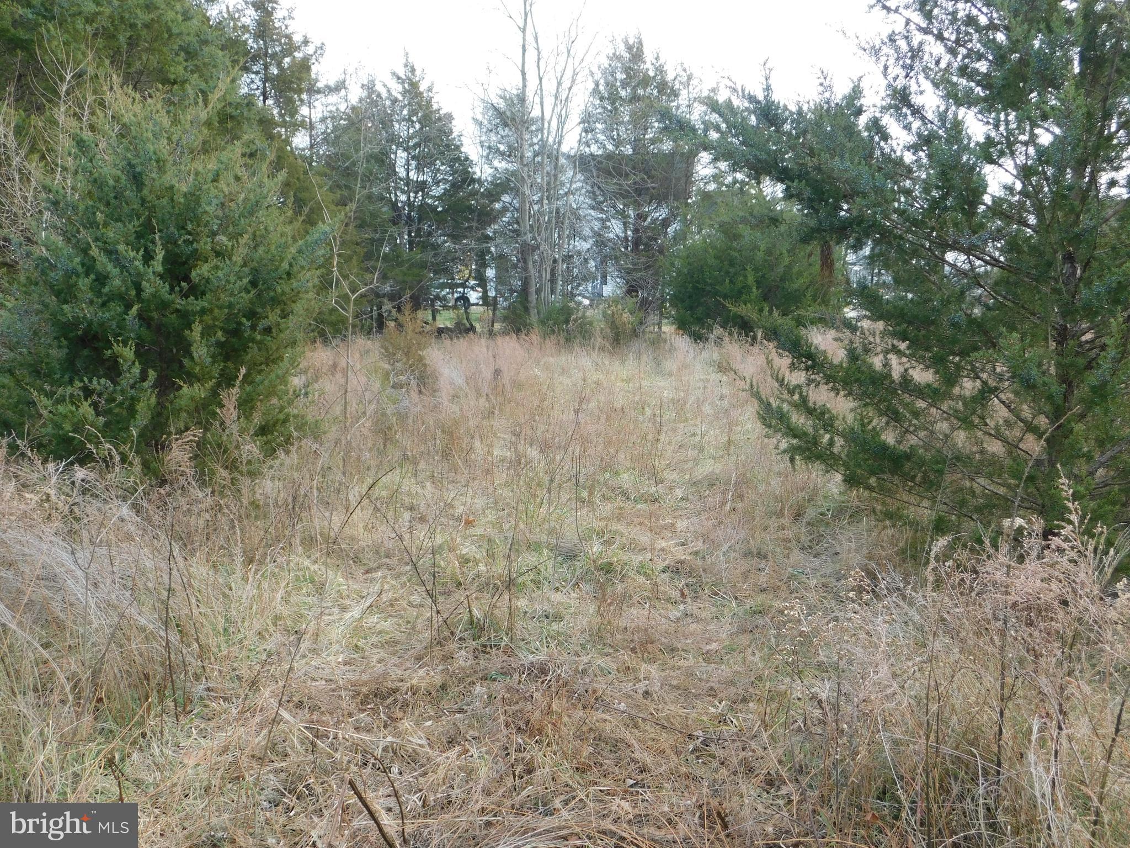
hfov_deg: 51.4
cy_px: 424
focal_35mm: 36
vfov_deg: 39.7
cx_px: 565
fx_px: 1175
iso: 125
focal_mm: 6.3
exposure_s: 1/160
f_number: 3.5
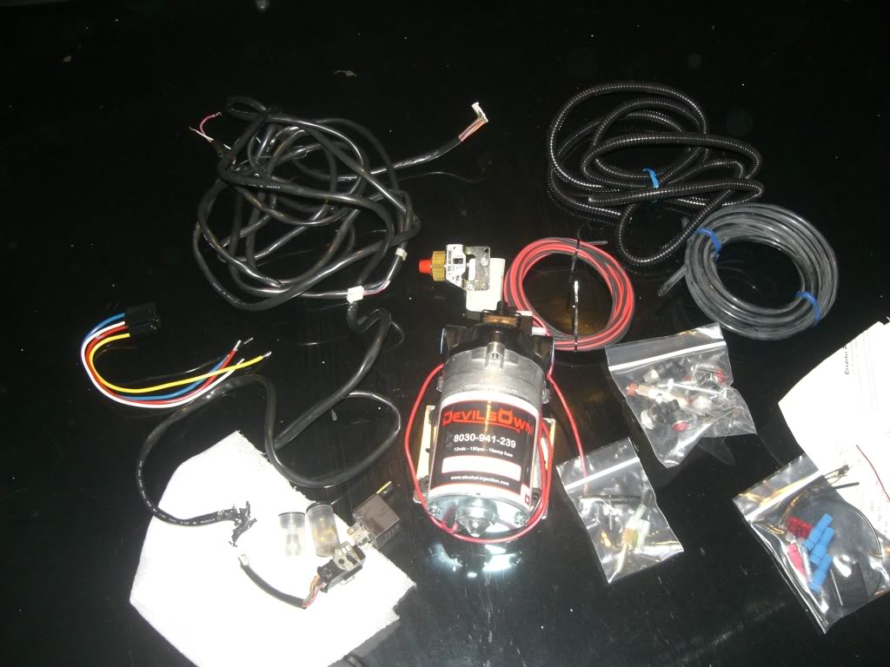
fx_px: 977
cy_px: 334
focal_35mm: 38
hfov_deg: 49.0
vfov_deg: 37.7
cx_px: 445
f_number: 3.1
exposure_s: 1/60
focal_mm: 6.3
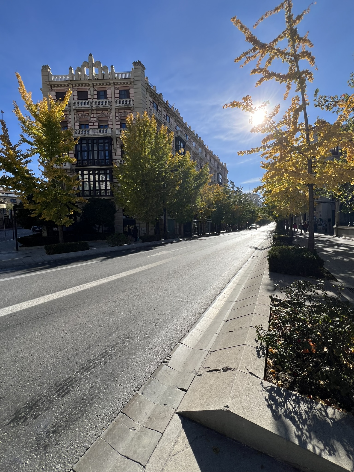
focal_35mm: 13
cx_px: 177
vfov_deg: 106.2
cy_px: 236
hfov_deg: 89.9
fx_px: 177
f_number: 1.8
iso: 32
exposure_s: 1/1980
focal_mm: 1.57
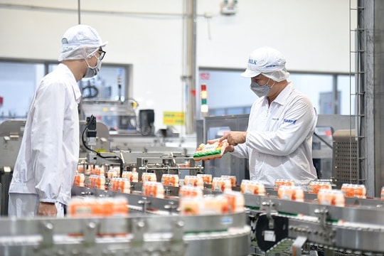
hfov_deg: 20.8
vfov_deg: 14.0
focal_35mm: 98
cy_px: 128
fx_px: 1045
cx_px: 192
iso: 1000
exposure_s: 1/125
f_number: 2.8
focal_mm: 98
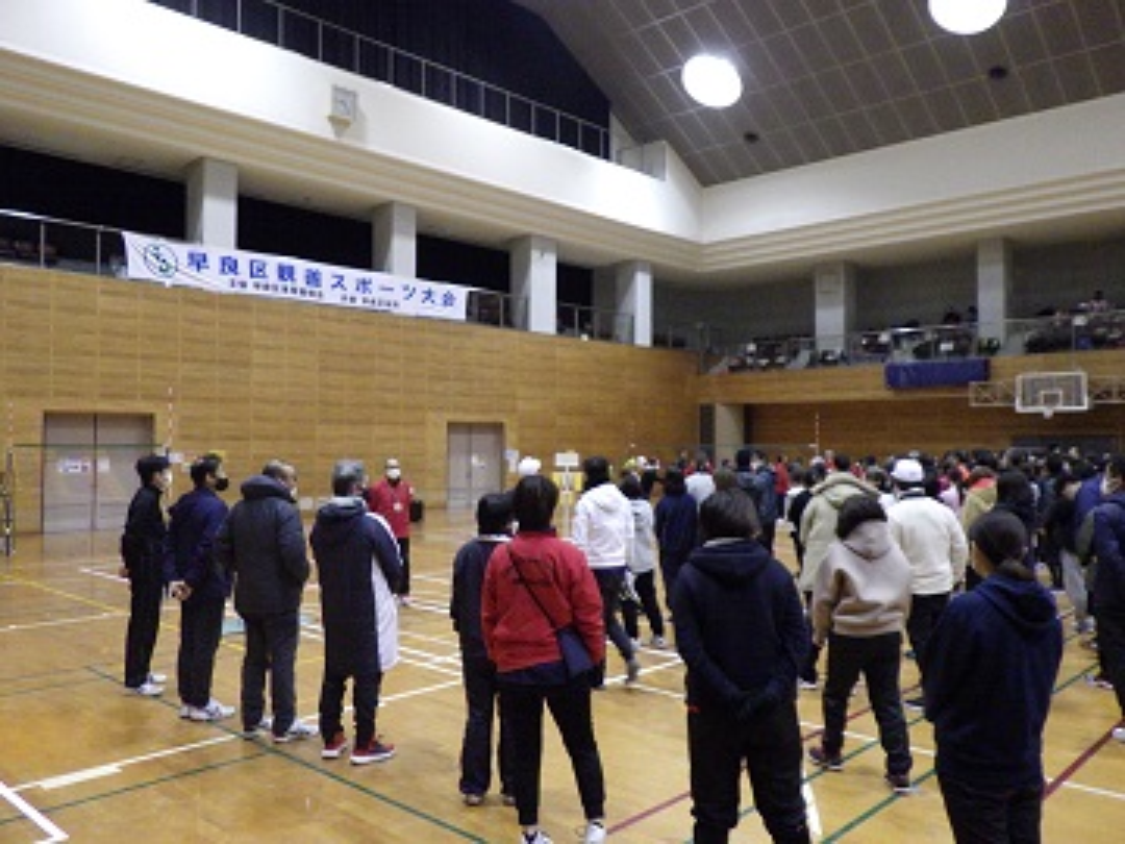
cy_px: 422
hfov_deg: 63.4
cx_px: 562
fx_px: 910
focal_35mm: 28
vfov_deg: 49.7
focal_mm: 5
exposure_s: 1/40
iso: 800
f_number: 3.5
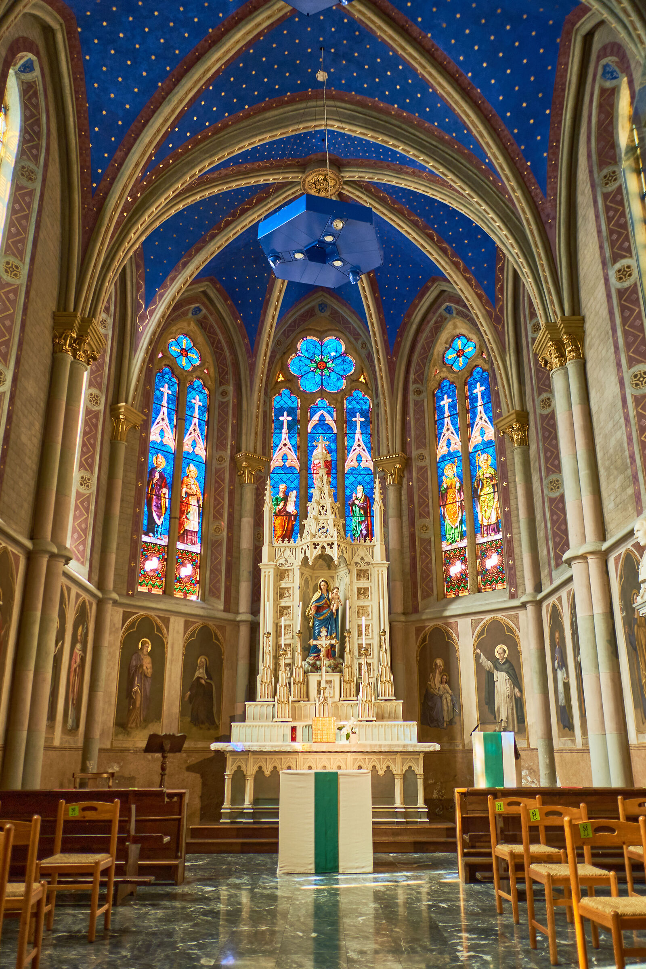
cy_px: 484
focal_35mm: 27
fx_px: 727
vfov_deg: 67.4
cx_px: 323
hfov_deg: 47.9
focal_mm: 18
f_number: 2
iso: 320
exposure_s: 1/30
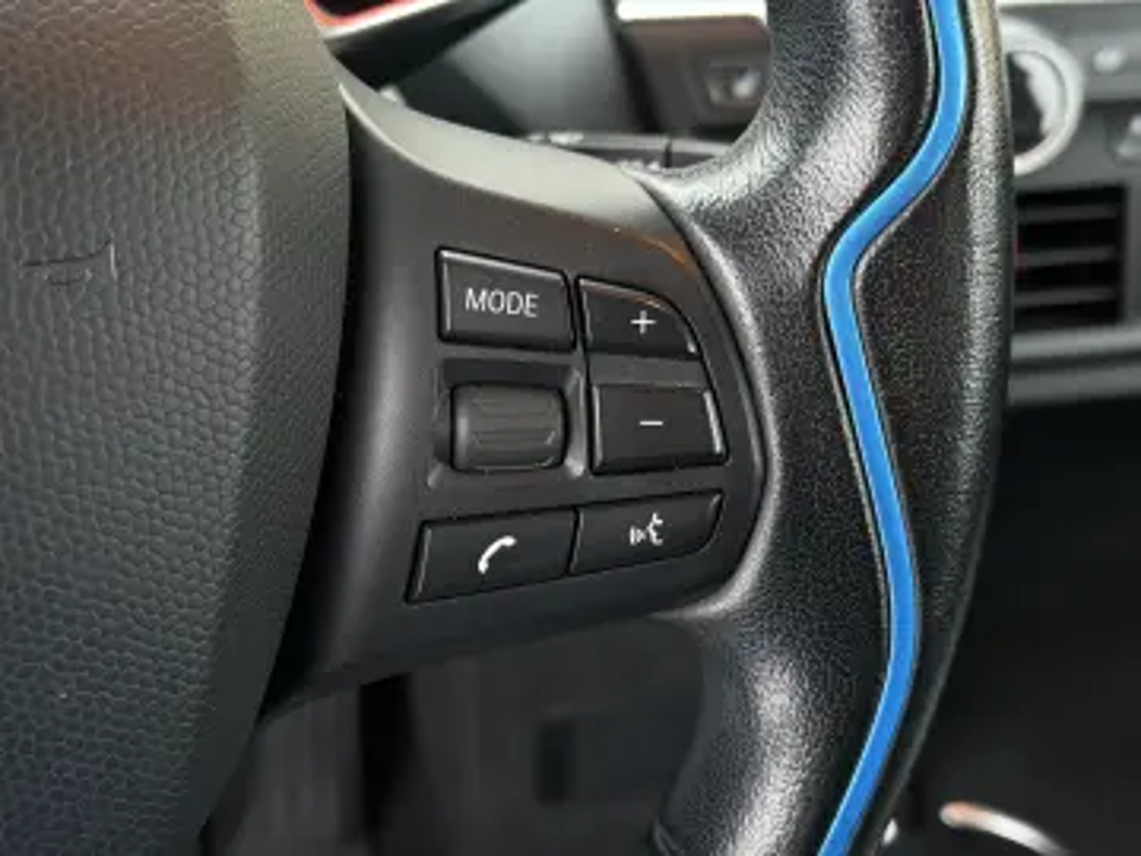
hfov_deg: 39.7
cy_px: 428
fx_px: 1582
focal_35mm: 48
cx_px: 570
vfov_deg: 30.3
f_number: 1.78
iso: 200
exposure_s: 1/60
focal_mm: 6.76
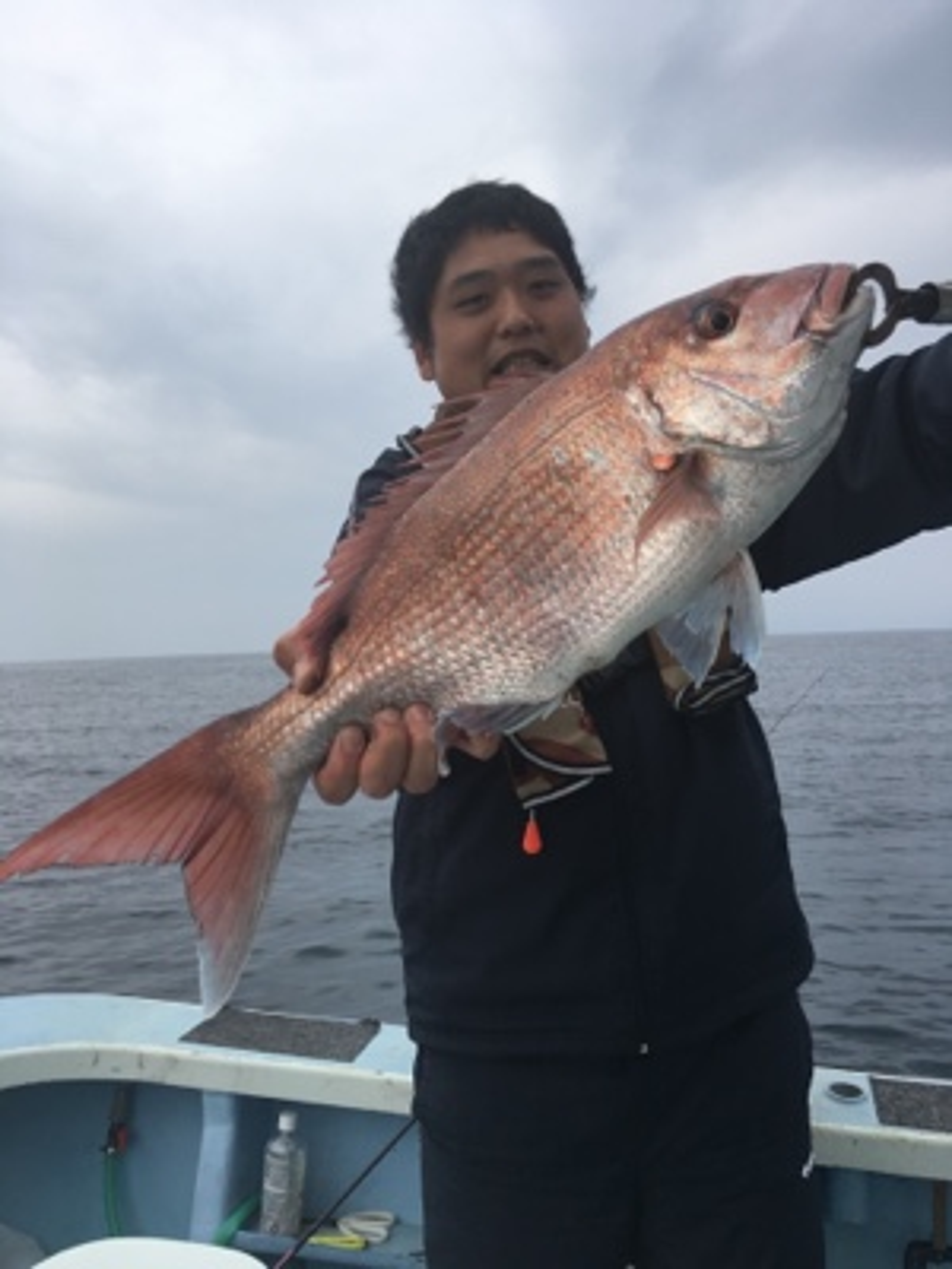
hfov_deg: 48.2
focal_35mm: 29
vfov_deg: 61.7
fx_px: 1063
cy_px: 634
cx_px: 476
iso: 25
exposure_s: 1/384
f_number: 2.2
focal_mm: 4.15
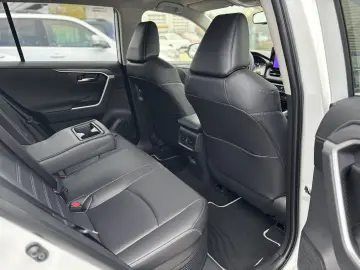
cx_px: 180
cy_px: 135
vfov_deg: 53.1
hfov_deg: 67.3
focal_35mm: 26
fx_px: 270
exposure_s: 1/60
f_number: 1.6
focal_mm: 5.96
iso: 250
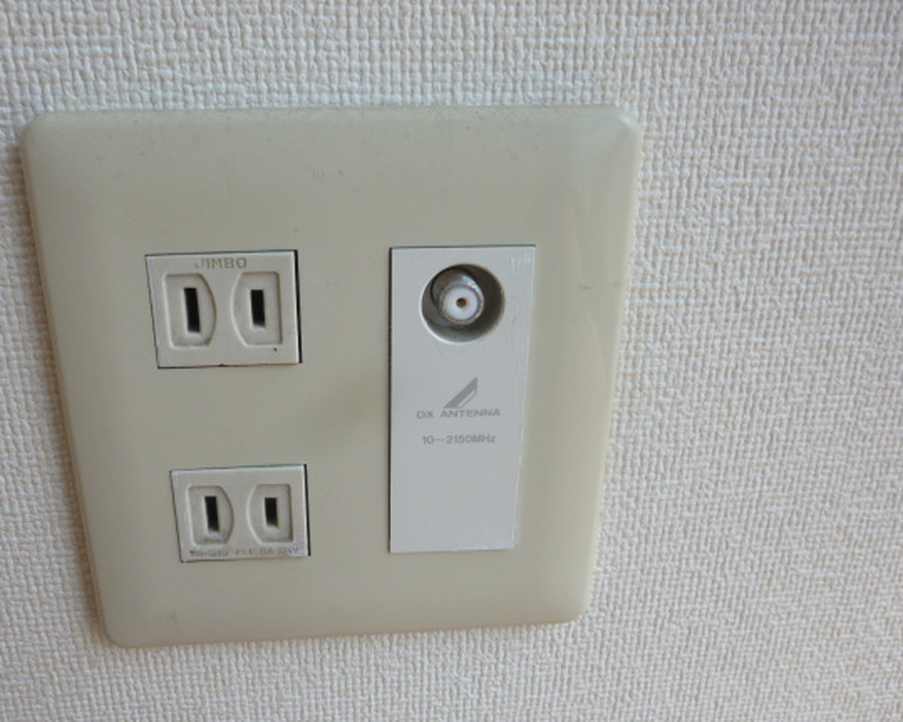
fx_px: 775
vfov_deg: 49.9
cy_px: 377
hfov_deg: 60.2
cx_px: 389
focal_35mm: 29
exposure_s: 1/125
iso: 100
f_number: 3.1
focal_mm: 4.5
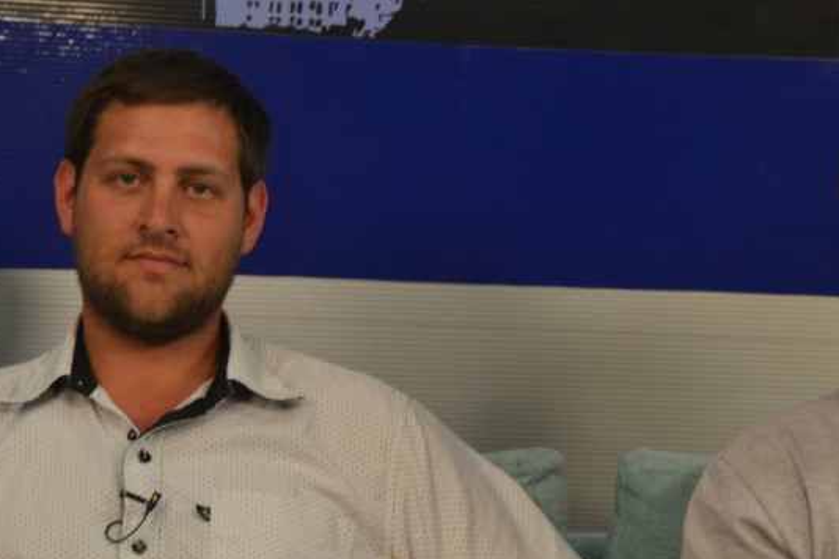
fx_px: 2680
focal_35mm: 115
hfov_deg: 17.7
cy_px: 459
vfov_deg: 11.9
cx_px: 643
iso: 400
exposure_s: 1/60
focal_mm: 40
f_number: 5
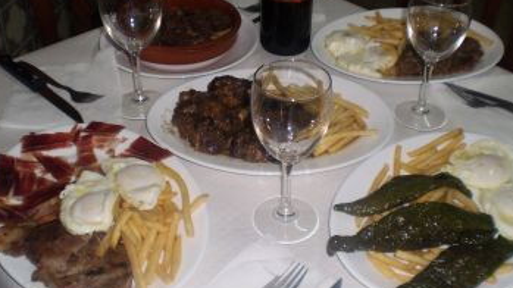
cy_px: 106
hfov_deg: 45.4
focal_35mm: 45
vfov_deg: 26.4
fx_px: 612
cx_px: 276
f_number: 3.1
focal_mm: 6.3
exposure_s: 1/30
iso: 125
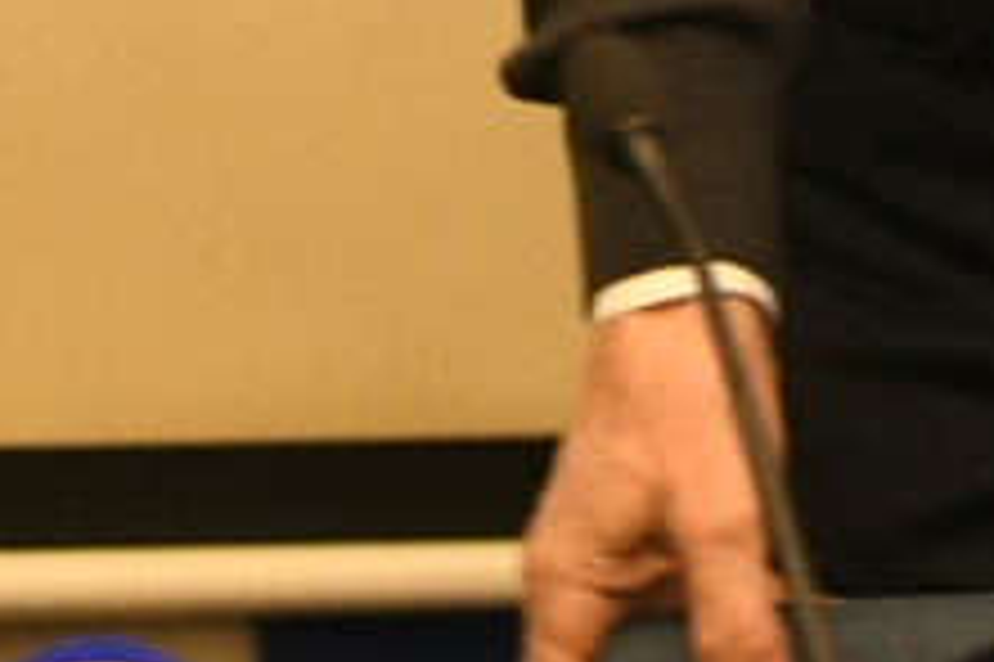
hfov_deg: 3.1
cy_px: -1473
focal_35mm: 675
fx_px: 18623
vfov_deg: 2.0
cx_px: 1178
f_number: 3.2
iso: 3200
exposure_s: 1/80
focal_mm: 92
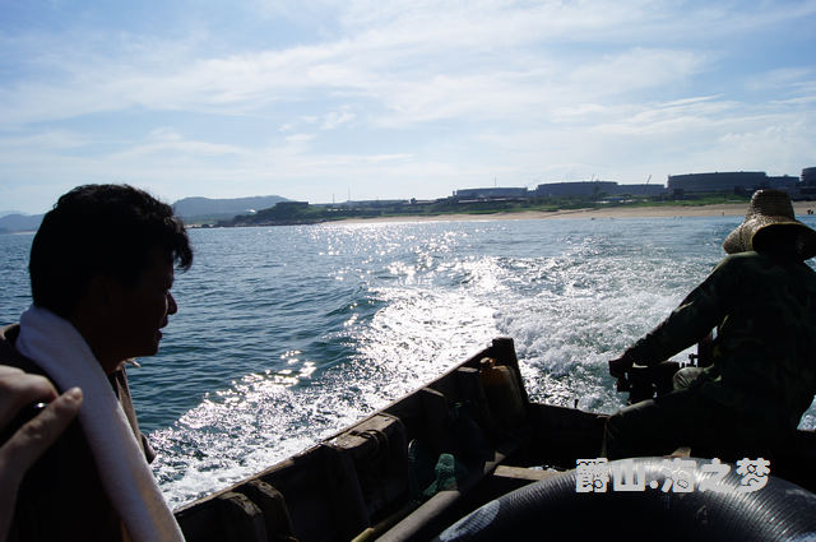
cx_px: 408
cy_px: 271
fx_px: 611
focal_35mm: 27
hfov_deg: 67.4
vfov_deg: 47.8
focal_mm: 18
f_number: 9
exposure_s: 1/1250
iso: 200
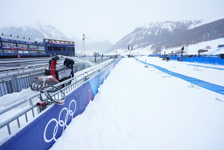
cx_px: 112
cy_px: 75
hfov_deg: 96.7
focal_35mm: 16
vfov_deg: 73.8
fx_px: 100
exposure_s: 1/500
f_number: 5.6
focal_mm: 16
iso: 400
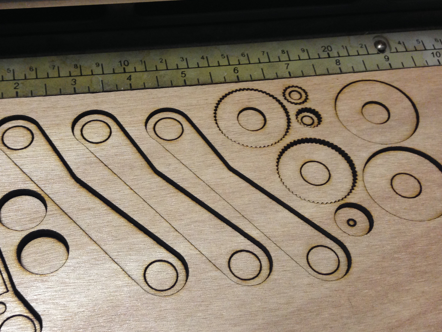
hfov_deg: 38.0
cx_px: 167
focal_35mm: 50
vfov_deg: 29.0
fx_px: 639
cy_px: 212
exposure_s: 1/20
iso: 125
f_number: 2.4
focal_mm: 4.12
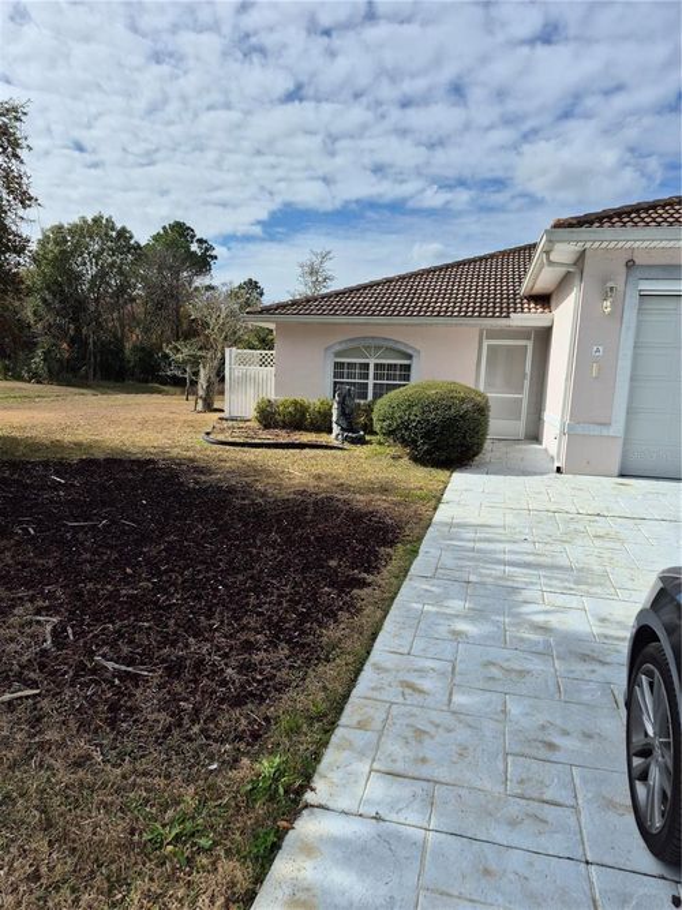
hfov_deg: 58.9
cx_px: 341
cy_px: 455
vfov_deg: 73.9
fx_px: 604
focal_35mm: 23
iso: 25
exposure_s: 1/2840
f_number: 1.8
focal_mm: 5.4
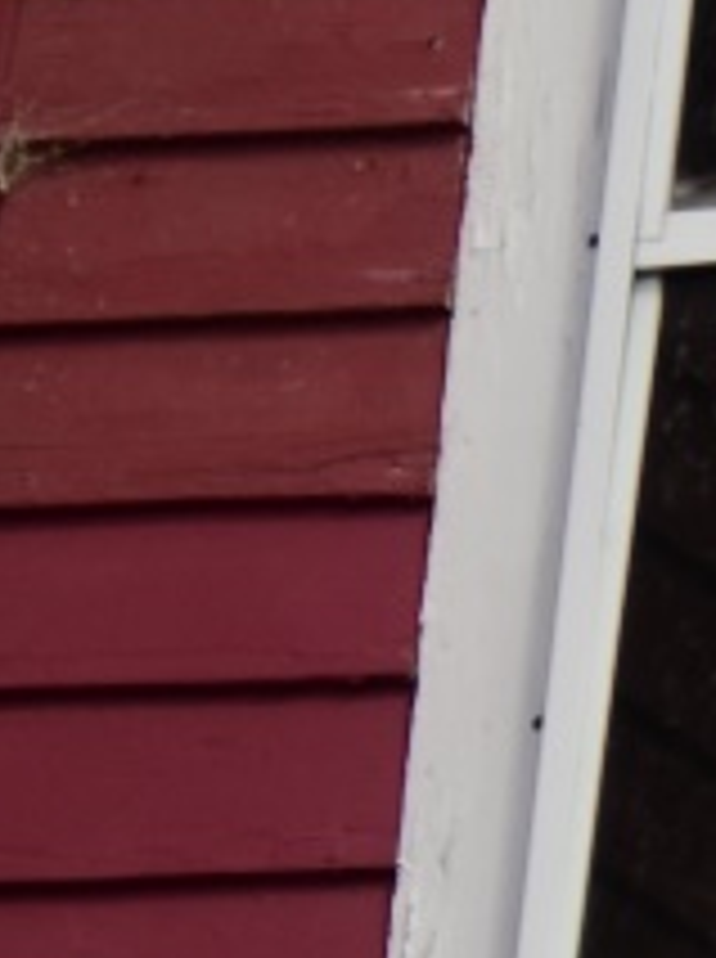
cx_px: 2517
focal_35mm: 921
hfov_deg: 1.6
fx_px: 25466
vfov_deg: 2.2
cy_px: -178
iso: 125
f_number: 5.6
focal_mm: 85
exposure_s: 1/250
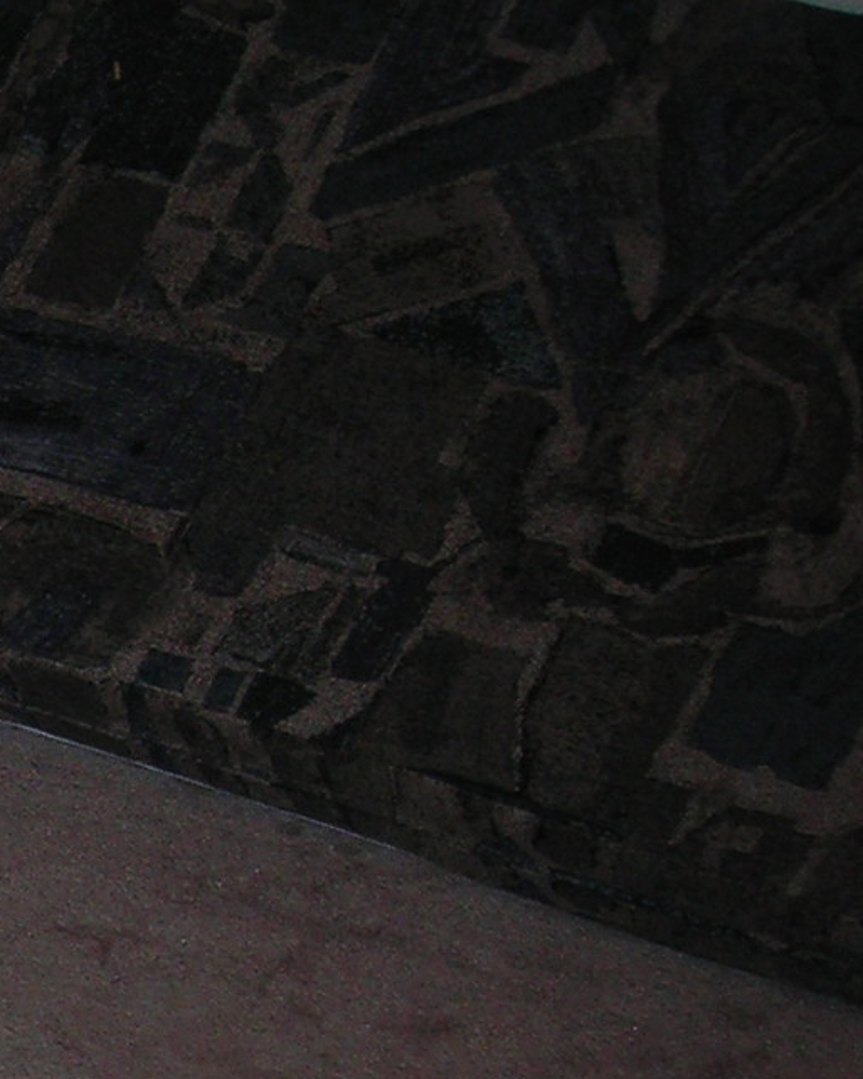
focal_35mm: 150
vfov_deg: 12.6
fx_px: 4788
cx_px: -1169
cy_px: 1177
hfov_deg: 9.3
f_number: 3.2
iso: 71
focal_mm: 6.3
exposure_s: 1/60.1
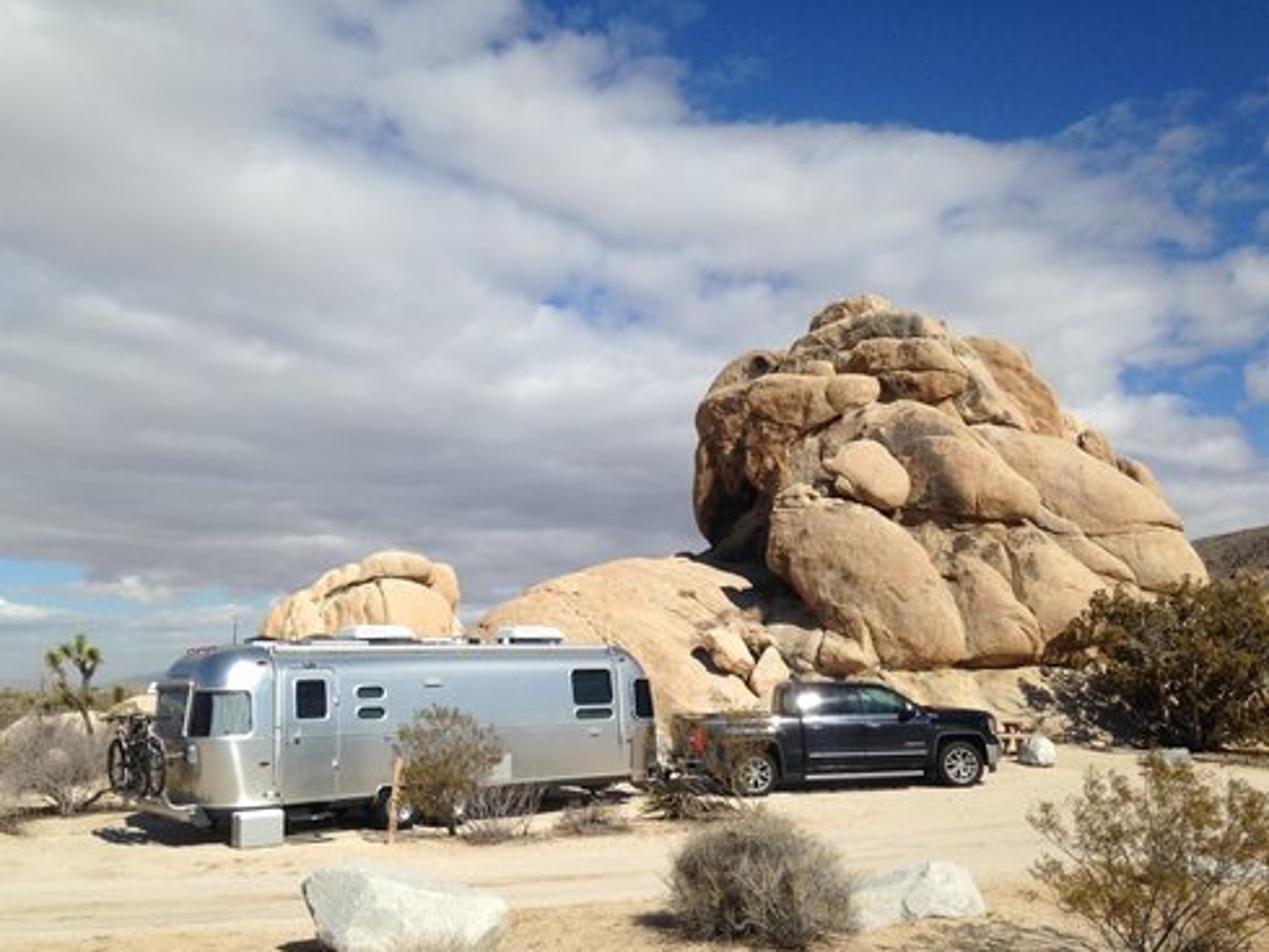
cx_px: 629
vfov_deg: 39.6
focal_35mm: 36
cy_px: 516
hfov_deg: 51.3
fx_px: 1320
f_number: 2.4
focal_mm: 4.12
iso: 50
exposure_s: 1/3195
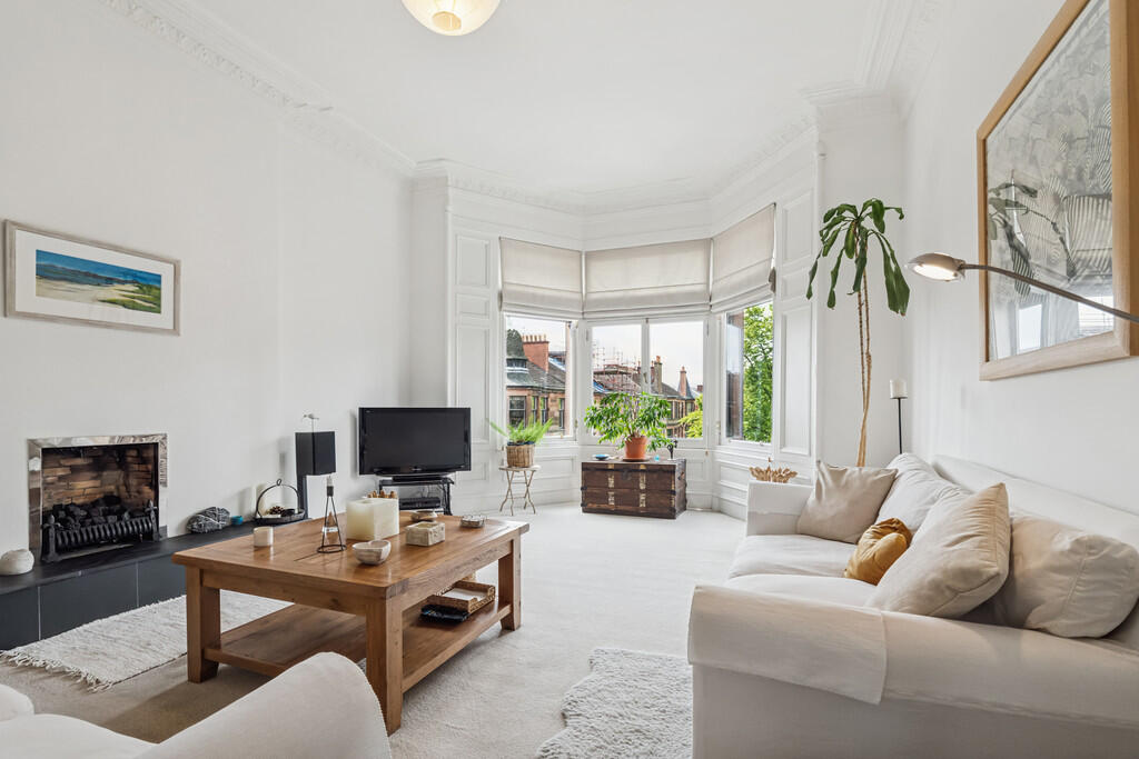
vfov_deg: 73.8
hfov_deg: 96.7
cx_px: 570
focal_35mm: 16
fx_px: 506
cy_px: 380
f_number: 8
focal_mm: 16
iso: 1000
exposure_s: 1/100
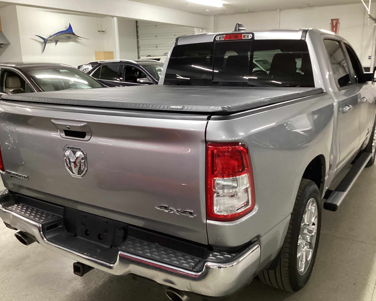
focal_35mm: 33
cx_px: 188
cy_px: 150
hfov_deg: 54.2
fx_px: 367
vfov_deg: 44.5
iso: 320
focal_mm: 3.3
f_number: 2.4
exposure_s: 1/40
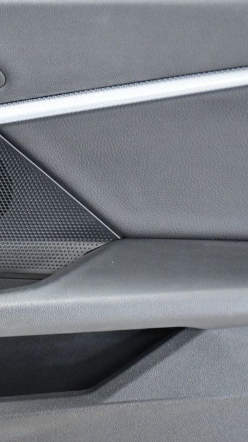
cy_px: 221
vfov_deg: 15.1
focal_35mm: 142
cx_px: -38
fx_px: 1662
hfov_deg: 8.5
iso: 2500
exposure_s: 1/80
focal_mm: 60
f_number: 5
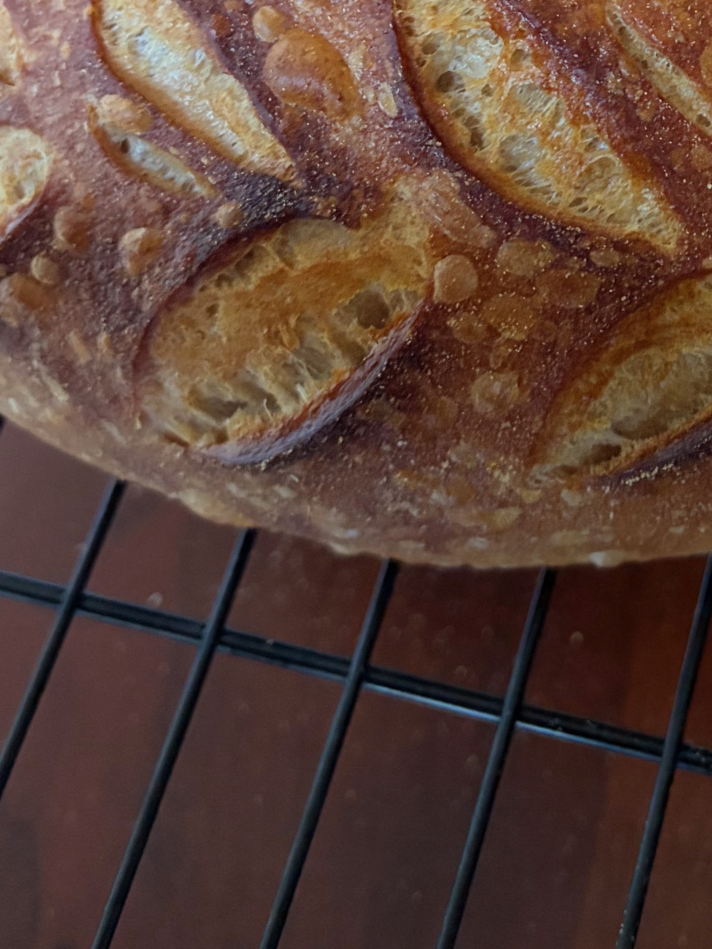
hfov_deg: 21.5
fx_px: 1810
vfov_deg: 27.0
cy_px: -94
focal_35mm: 66
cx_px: 708
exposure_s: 1/40
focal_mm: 5.96
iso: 640
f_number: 1.6
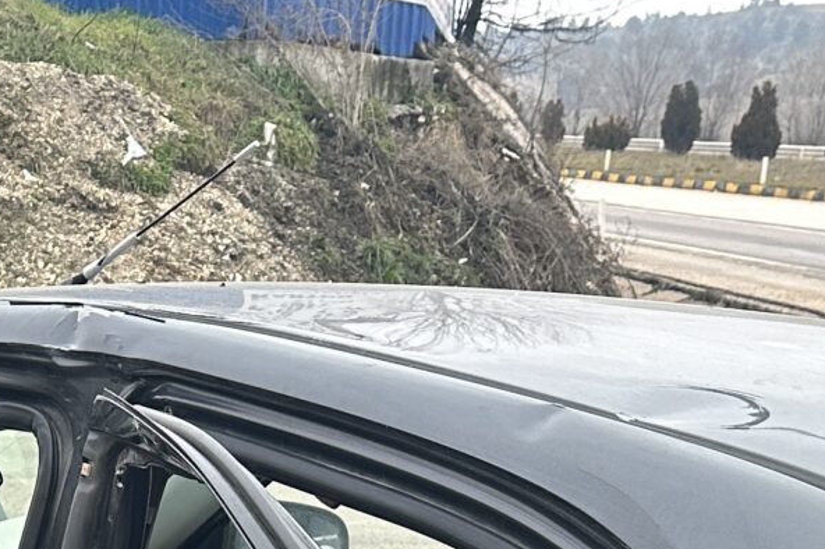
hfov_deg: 18.2
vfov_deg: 10.9
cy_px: 1283
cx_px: -105
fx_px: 2474
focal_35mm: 108
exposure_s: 1/364
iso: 80
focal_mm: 6.86
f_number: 1.78
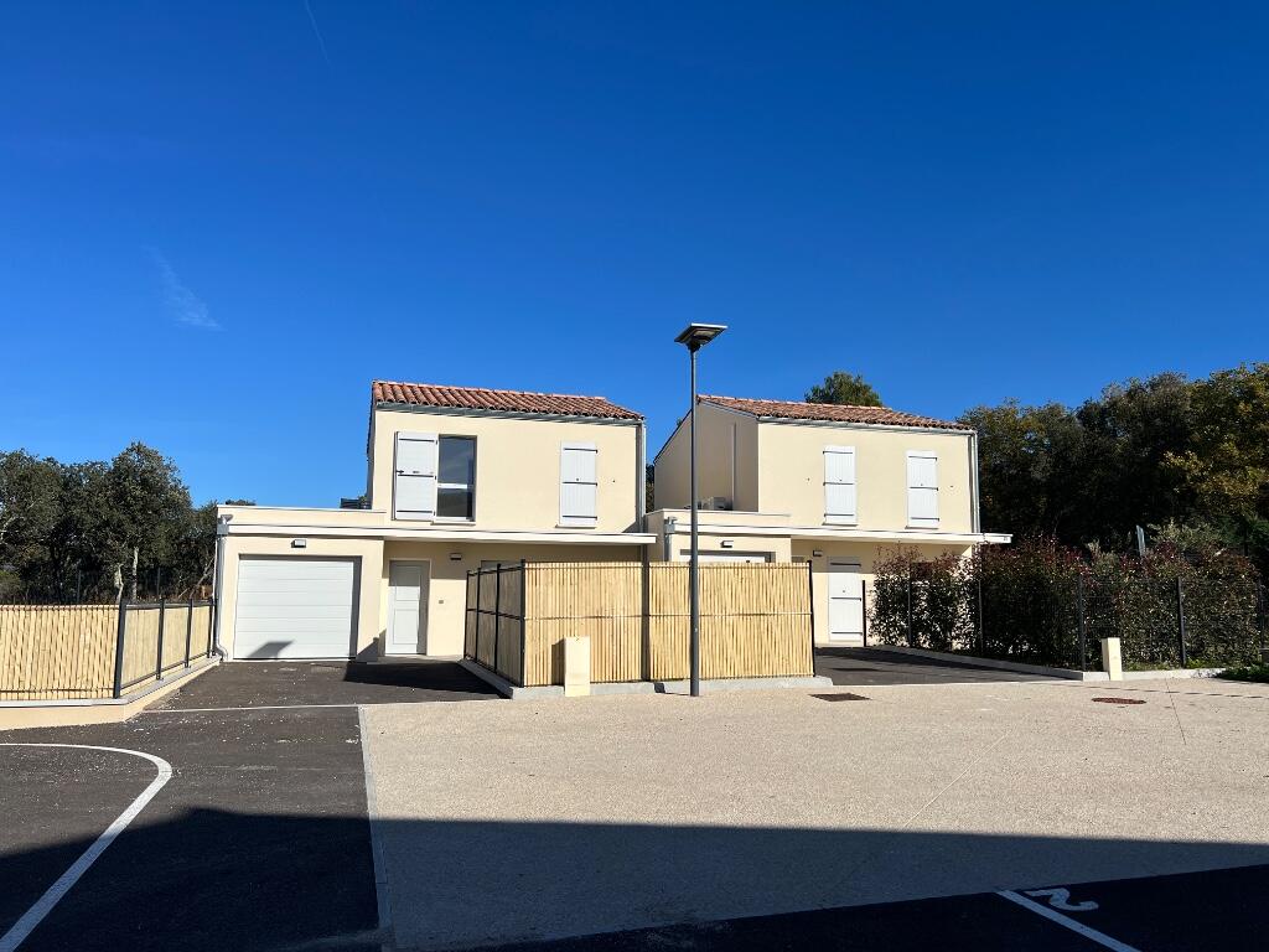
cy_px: 476
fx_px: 953
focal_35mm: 26
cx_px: 634
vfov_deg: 53.1
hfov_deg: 67.3
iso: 50
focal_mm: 5.7
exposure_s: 1/8000
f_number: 1.5
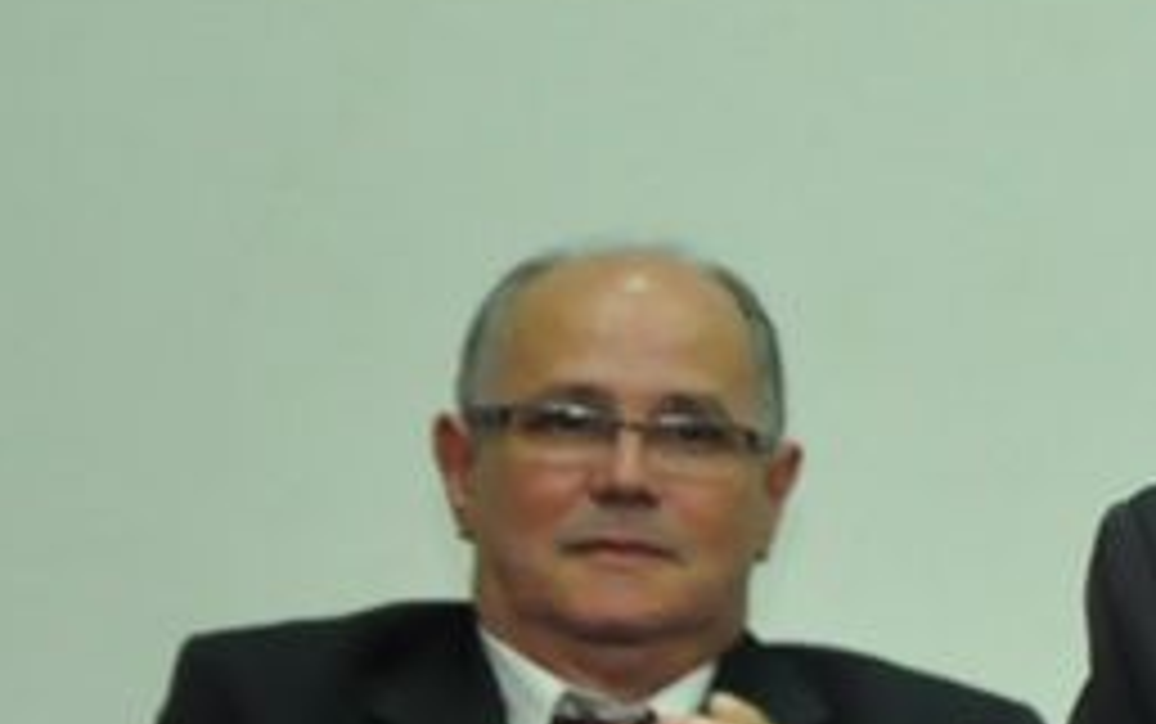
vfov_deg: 3.7
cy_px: 832
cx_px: 2634
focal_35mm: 351
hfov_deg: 5.8
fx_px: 11065
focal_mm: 50
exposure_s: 1/60
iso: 1600
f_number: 5
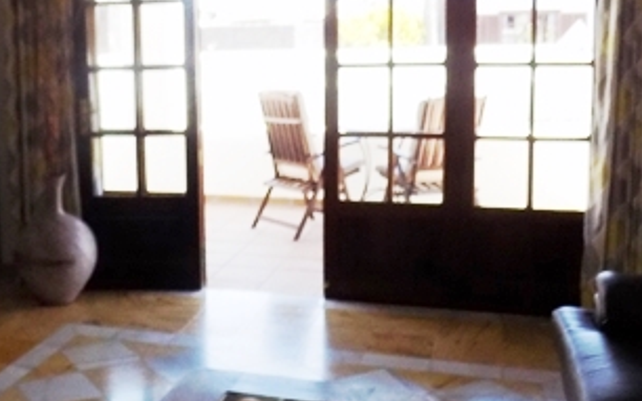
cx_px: 145
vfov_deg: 25.2
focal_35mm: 51
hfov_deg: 38.4
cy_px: 141
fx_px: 892
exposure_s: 1/250
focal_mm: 4
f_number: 3.1
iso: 180
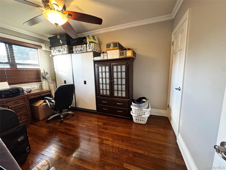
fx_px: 91
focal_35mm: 14
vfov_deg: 85.7
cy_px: 85
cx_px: 113
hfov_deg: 102.1
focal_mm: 2.22
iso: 320
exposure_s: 1/60
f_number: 2.2
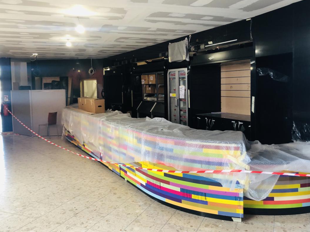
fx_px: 287
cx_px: 167
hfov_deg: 56.7
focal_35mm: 32
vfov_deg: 44.1
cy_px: 103
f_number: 1.8
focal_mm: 3.99
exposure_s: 1/17
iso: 40
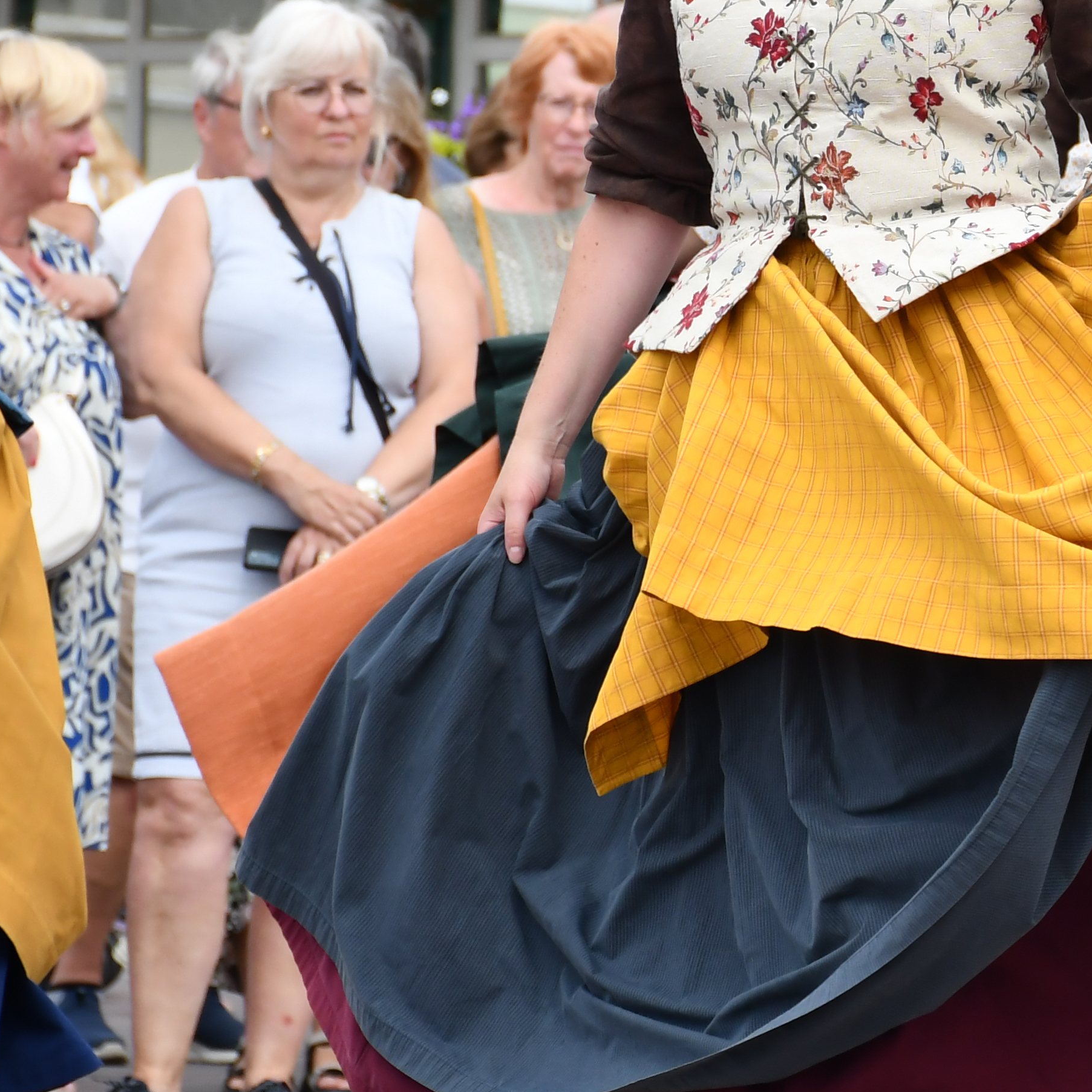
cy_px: 493
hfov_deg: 4.9
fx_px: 12634
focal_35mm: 354
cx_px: 1194
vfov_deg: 4.9
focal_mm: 90
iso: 400
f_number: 5.3
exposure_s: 1/1250
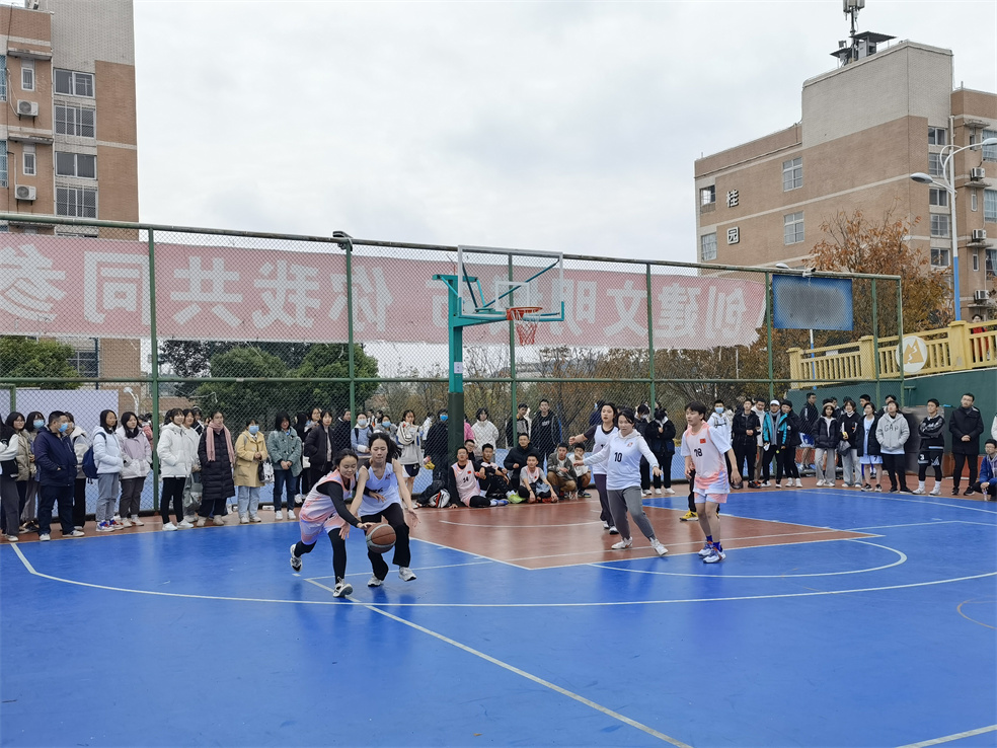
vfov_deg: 39.7
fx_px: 1037
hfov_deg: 51.4
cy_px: 374
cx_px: 498
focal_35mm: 36
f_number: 1.9
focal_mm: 6.67
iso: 50
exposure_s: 1/2667
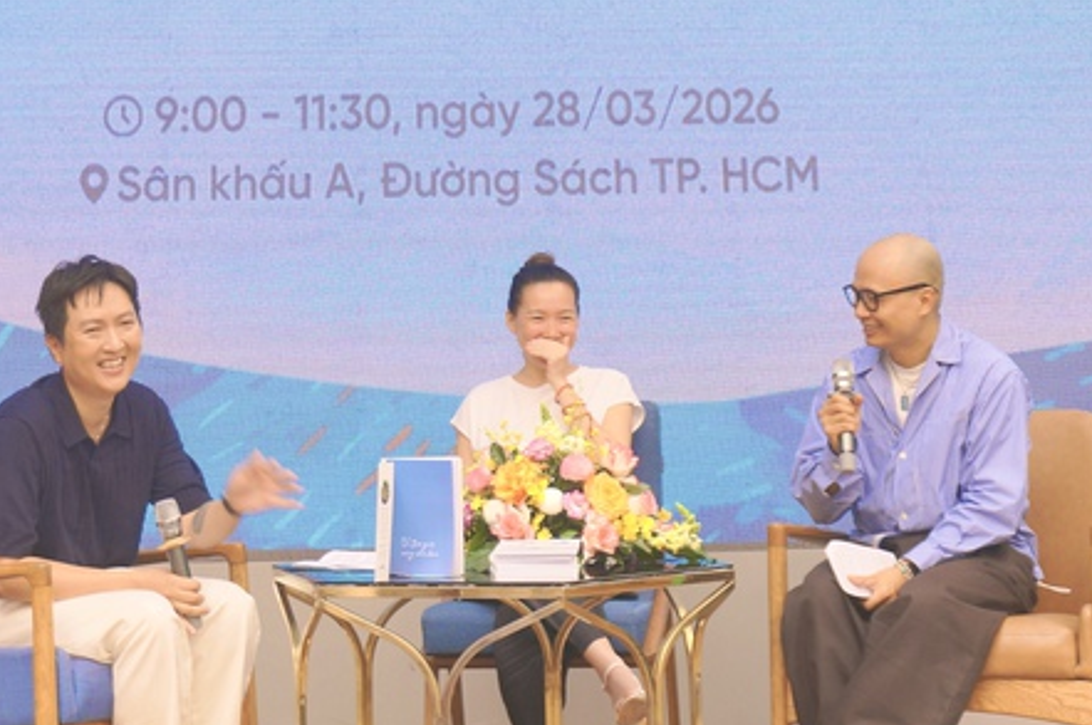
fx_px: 2660
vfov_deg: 15.5
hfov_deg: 23.2
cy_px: 401
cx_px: 463
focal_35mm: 88
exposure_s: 1/60
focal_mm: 37
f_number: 5.6
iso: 125
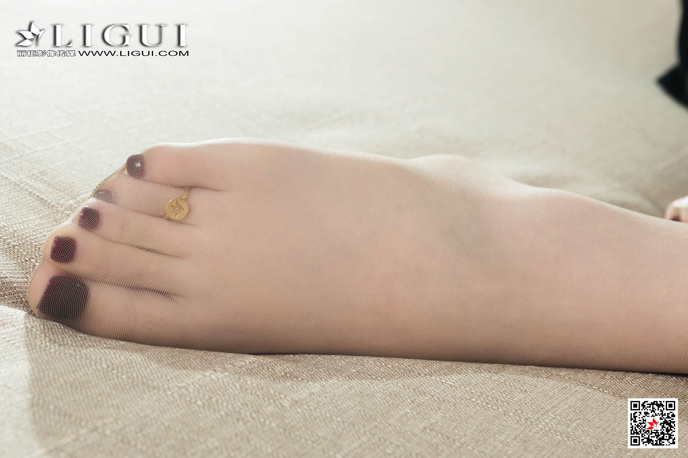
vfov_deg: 26.0
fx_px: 994
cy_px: 229
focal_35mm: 52
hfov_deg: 38.2
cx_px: 344
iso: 250
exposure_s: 1/125
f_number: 9
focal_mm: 52
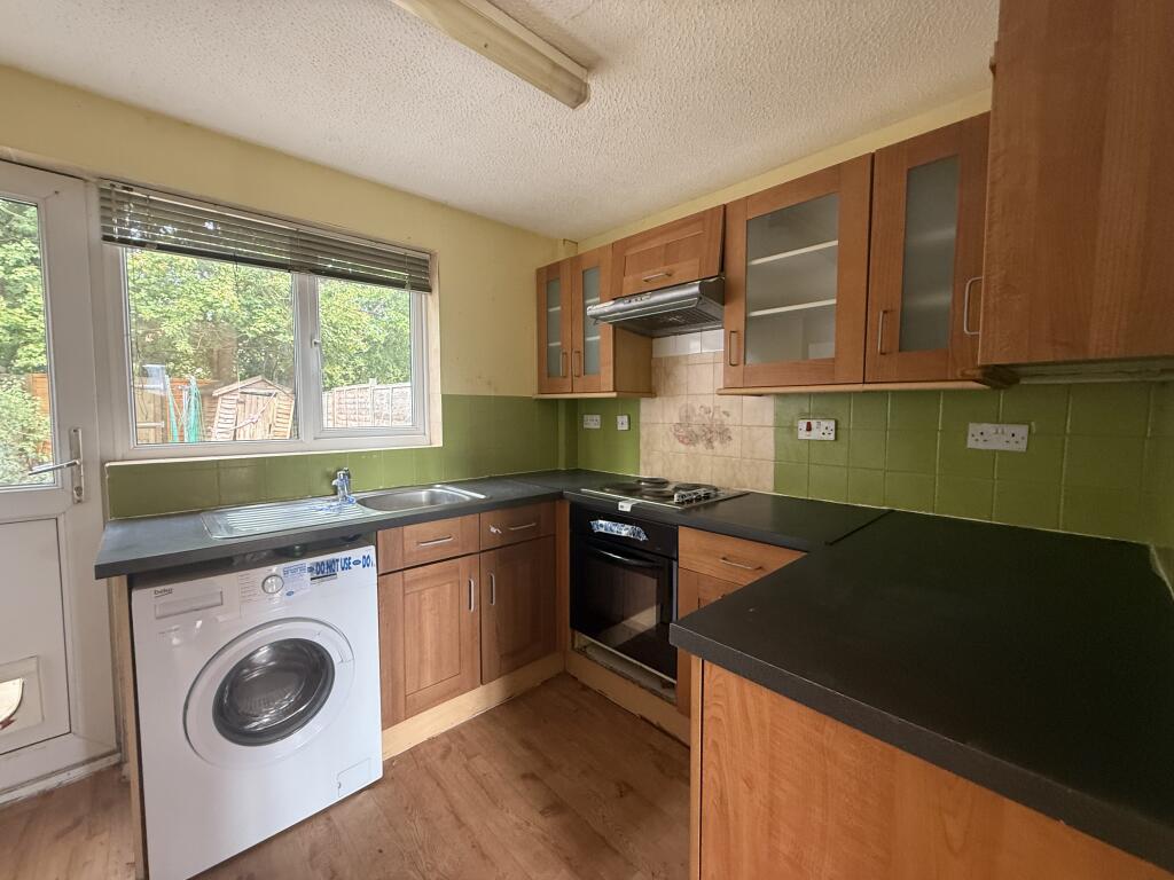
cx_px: 587
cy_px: 440
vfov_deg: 85.7
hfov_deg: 102.1
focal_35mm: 14
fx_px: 475
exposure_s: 1/60
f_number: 2.2
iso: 320
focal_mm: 2.22
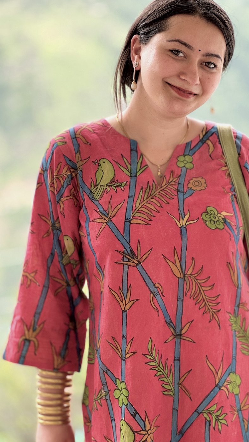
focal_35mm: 85
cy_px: 219
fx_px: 997
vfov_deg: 25.0
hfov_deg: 14.2
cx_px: 158
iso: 32
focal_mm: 9
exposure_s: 1/99
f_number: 2.8
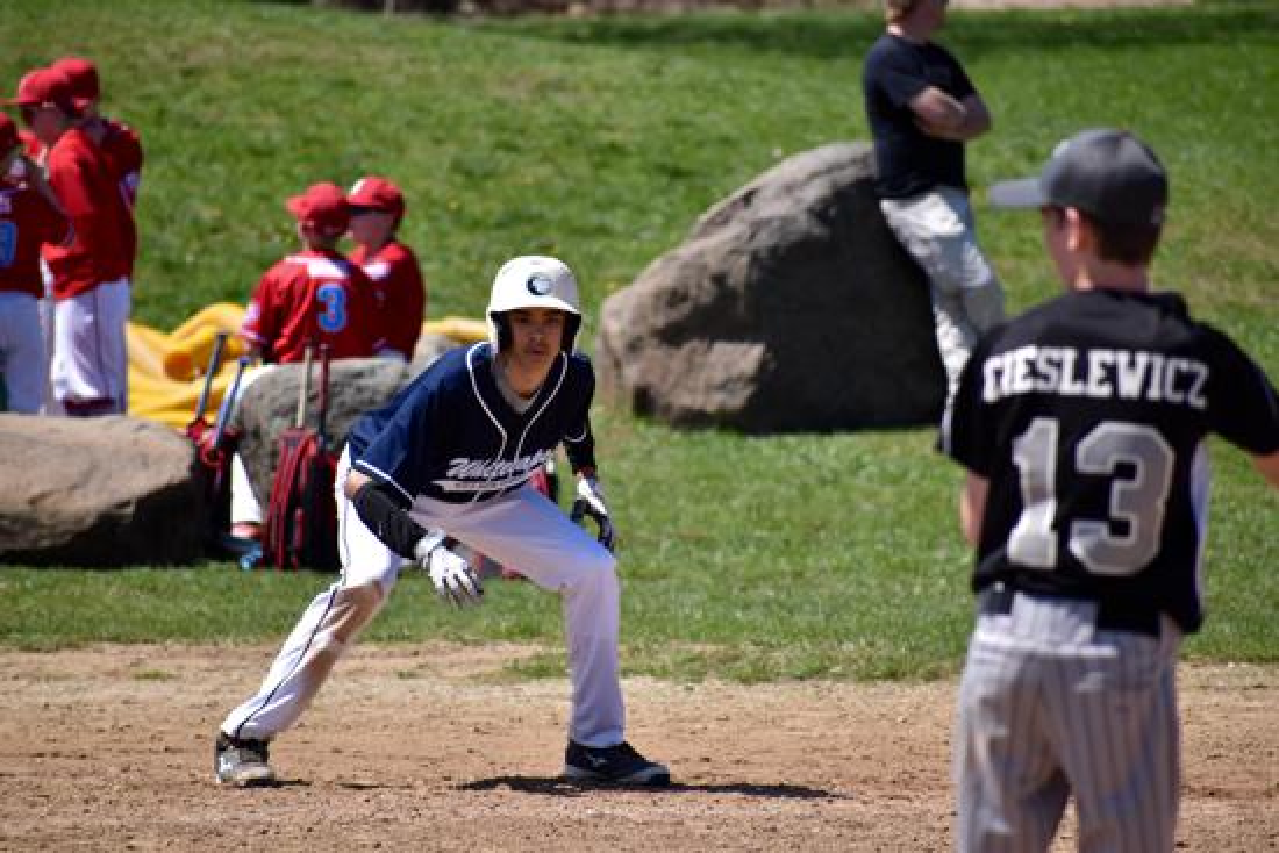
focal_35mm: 450
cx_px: 640
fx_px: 15991
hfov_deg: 4.6
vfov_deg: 3.1
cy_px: 426
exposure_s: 1/1000
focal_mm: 300
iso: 250
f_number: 6.3
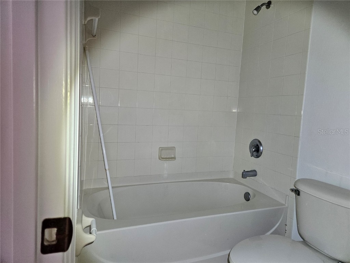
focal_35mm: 23
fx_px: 233
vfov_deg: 58.9
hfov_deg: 73.9
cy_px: 132
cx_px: 175
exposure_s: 1/170
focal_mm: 5.4
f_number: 1.8
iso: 320
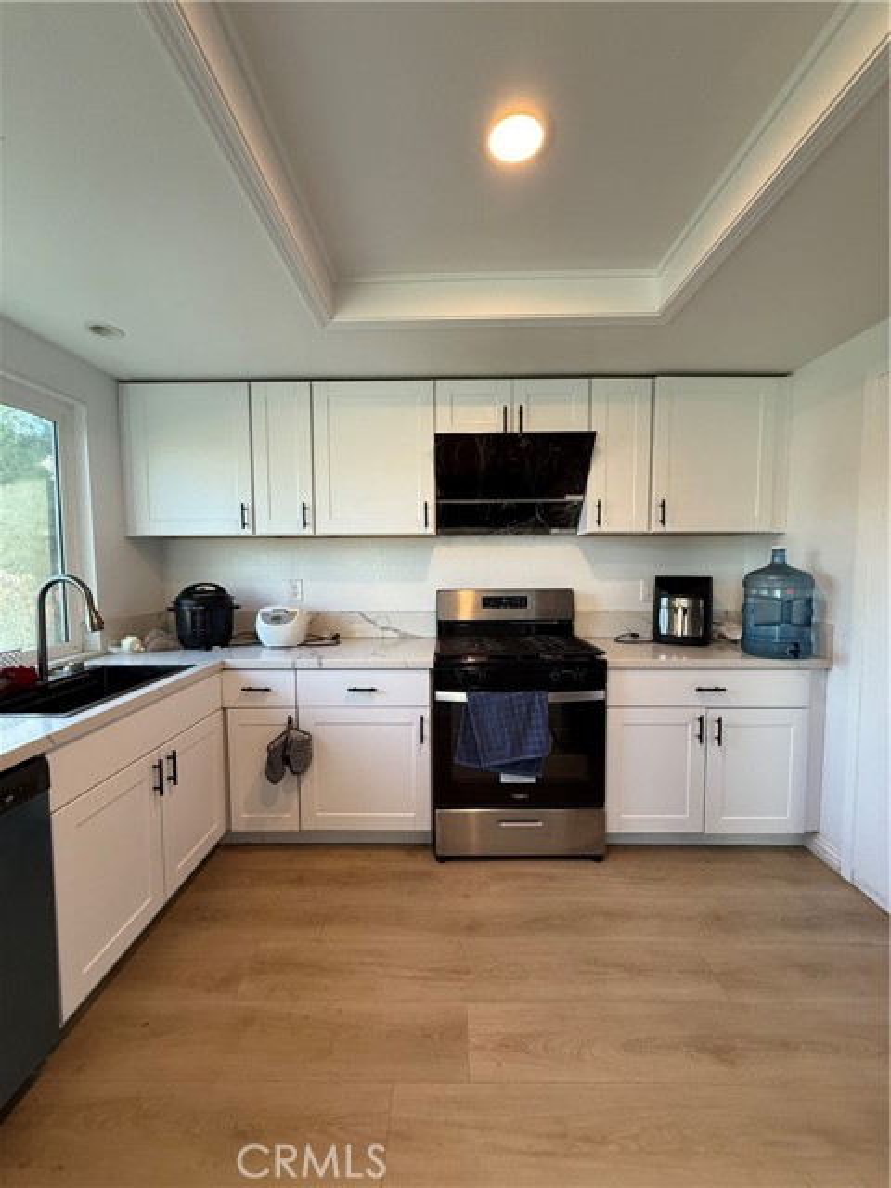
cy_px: 594
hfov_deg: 85.7
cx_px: 446
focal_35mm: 14
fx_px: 480
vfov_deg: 102.1
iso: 250
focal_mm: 2.22
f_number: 2.2
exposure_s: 1/120
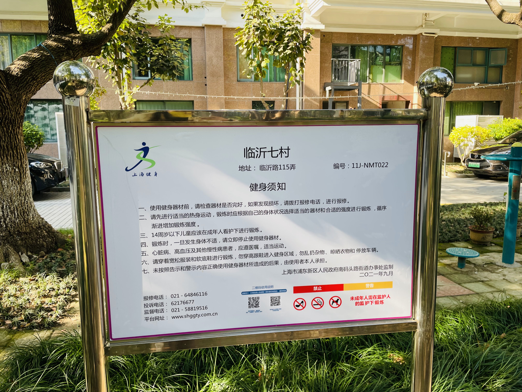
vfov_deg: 53.1
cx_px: 261
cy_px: 196
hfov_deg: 67.3
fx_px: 392
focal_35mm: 26
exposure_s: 1/183
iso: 32
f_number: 1.6
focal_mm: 4.2
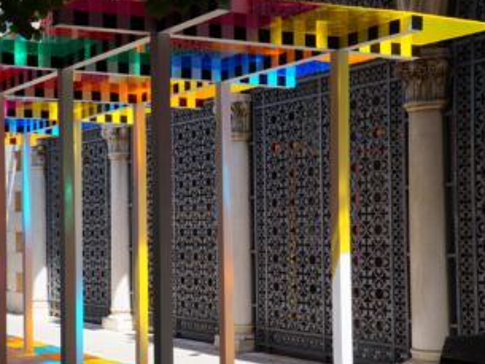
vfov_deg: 22.9
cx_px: 134
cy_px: 227
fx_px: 897
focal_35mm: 64
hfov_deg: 29.9
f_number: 10
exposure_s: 1/60
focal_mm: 30
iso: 100
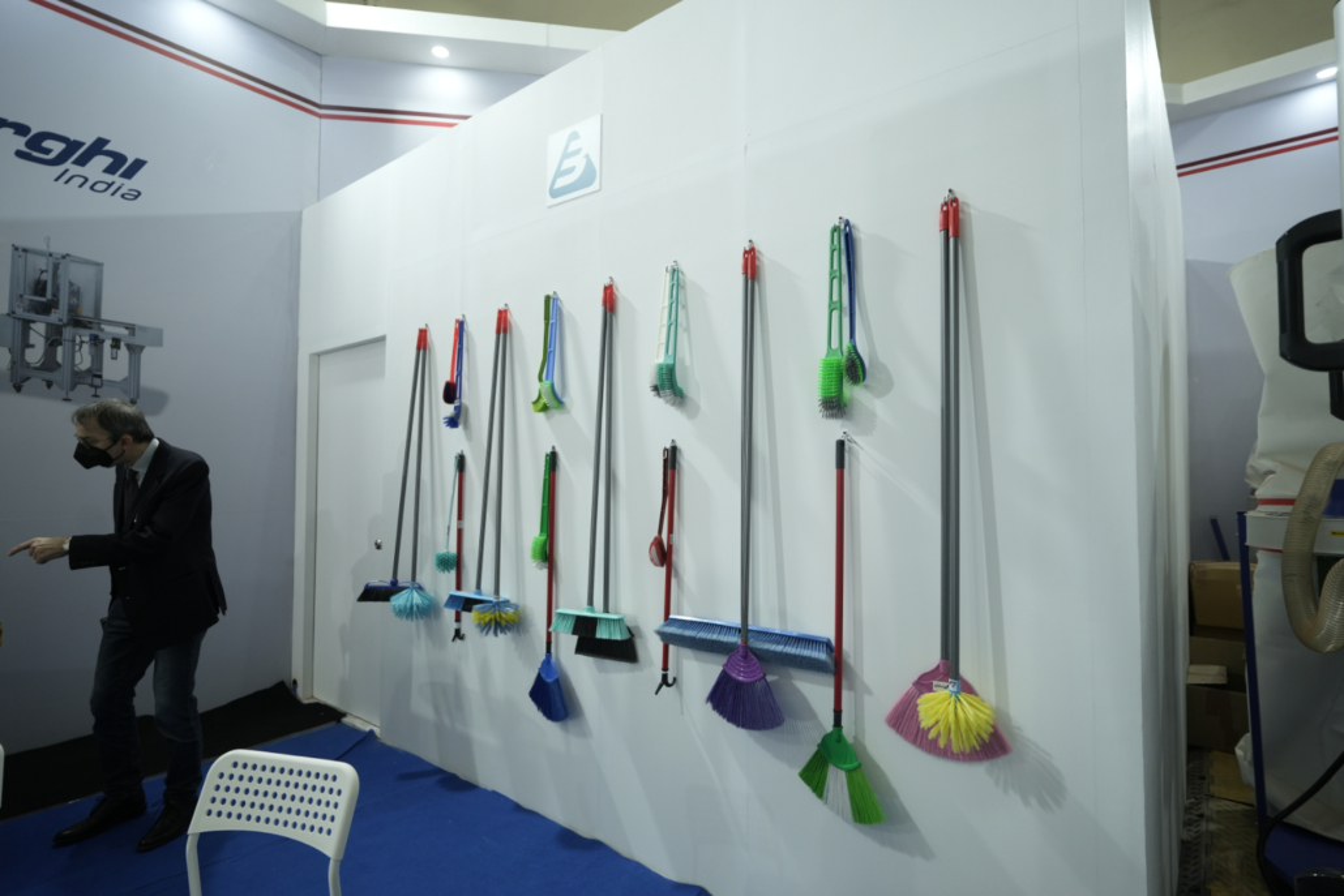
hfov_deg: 90.0
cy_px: 448
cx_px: 672
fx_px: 672
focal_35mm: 18
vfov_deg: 67.4
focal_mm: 18
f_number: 2.8
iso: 640
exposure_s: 1/200
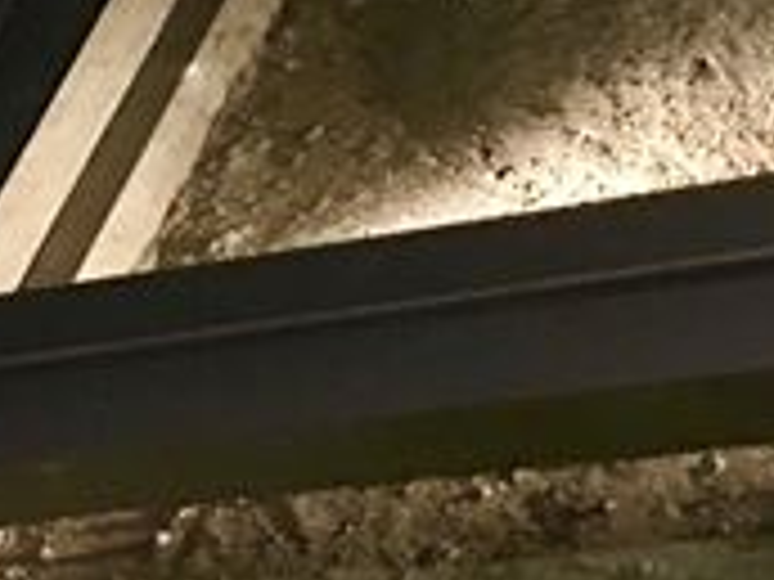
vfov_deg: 10.2
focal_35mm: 135
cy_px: 1111
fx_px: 3019
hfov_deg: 14.0
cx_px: -248
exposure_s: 1/4
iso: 80
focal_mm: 4.15
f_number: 2.2
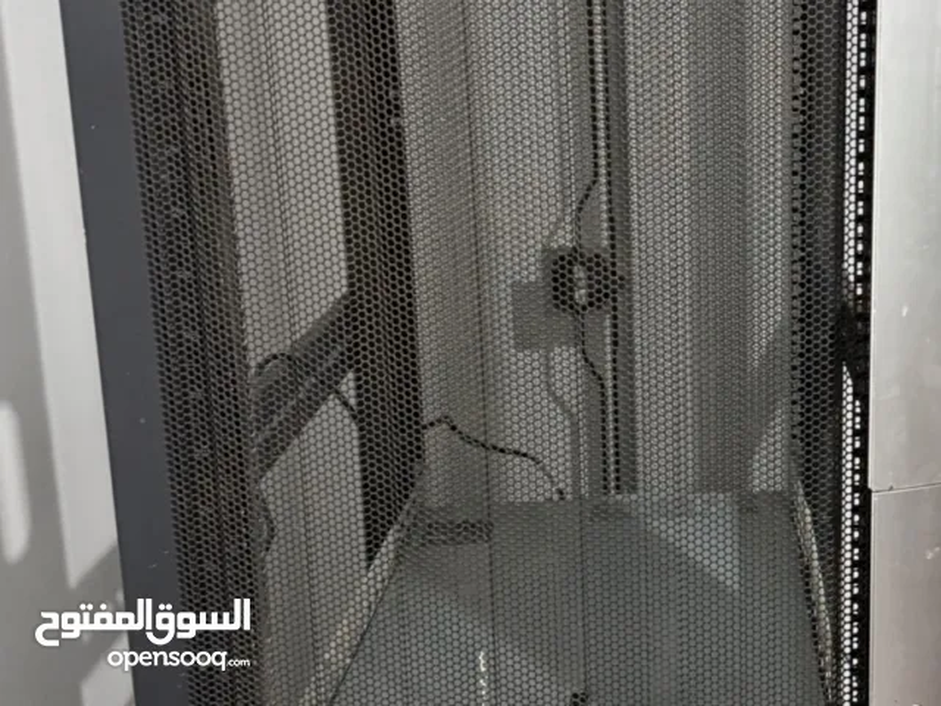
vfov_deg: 56.8
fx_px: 652
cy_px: 353
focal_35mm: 24
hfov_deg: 71.6
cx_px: 470
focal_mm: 6.76
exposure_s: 1/50
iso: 800
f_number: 1.78
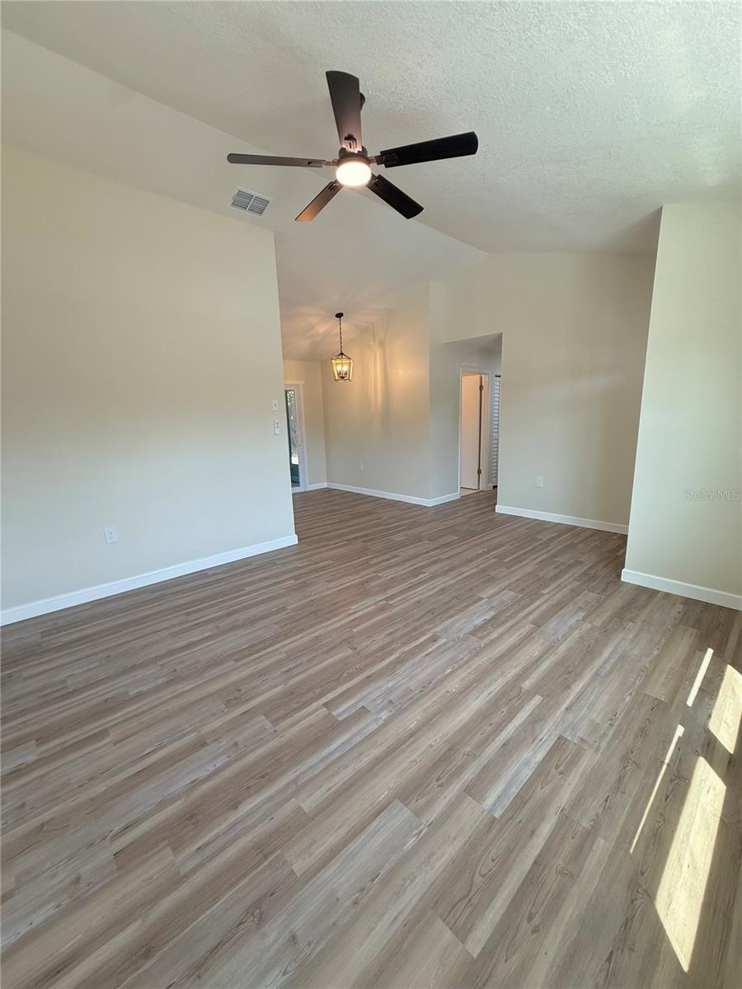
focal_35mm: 14
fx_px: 400
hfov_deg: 85.7
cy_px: 494
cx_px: 371
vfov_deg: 102.1
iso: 125
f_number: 2.2
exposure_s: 1/120
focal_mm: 2.22
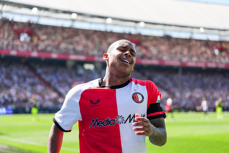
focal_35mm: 70
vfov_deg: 19.5
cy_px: 76
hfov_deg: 28.8
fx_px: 445
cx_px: 114
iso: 500
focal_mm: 70
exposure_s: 1/6400
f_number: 2.8
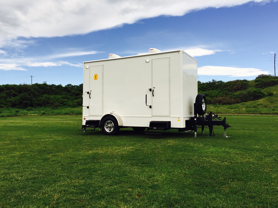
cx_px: 140
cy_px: 101
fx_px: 241
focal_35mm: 30
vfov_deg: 46.8
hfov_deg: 60.0
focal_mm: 4.15
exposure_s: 1/1041
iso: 32
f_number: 2.2
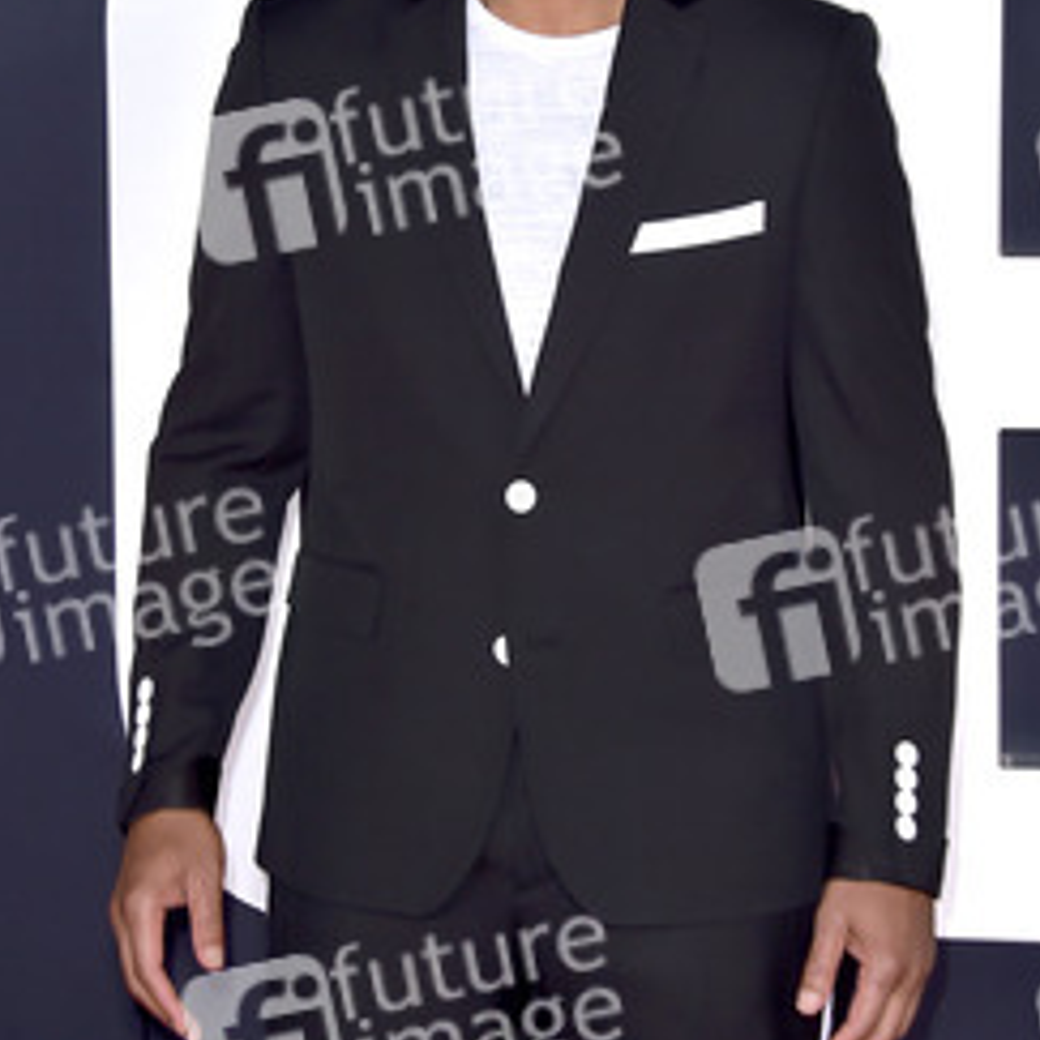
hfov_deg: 12.5
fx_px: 4759
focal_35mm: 140
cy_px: 377
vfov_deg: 12.5
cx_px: 529
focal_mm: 100
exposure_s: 1/250
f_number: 7.1
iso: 250
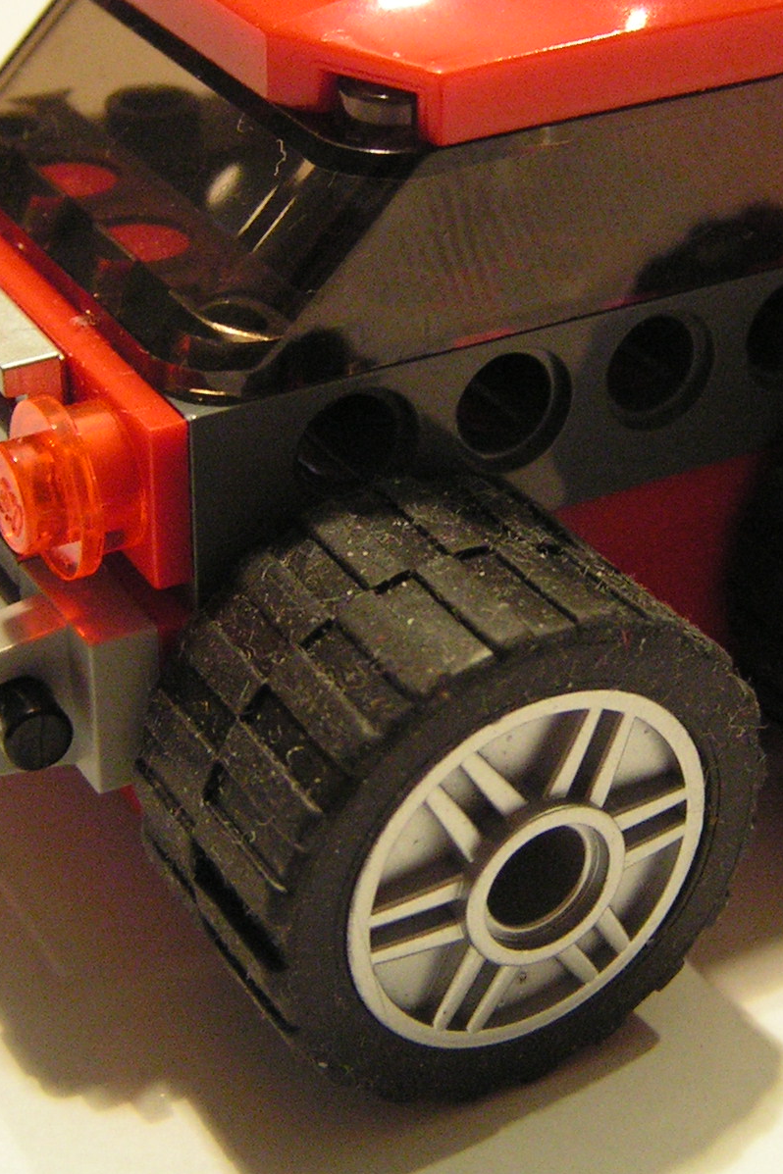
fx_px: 2447
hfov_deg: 18.1
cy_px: 341
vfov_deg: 26.7
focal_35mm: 75
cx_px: 591
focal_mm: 6.3
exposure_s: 1/20
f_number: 2.8
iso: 200
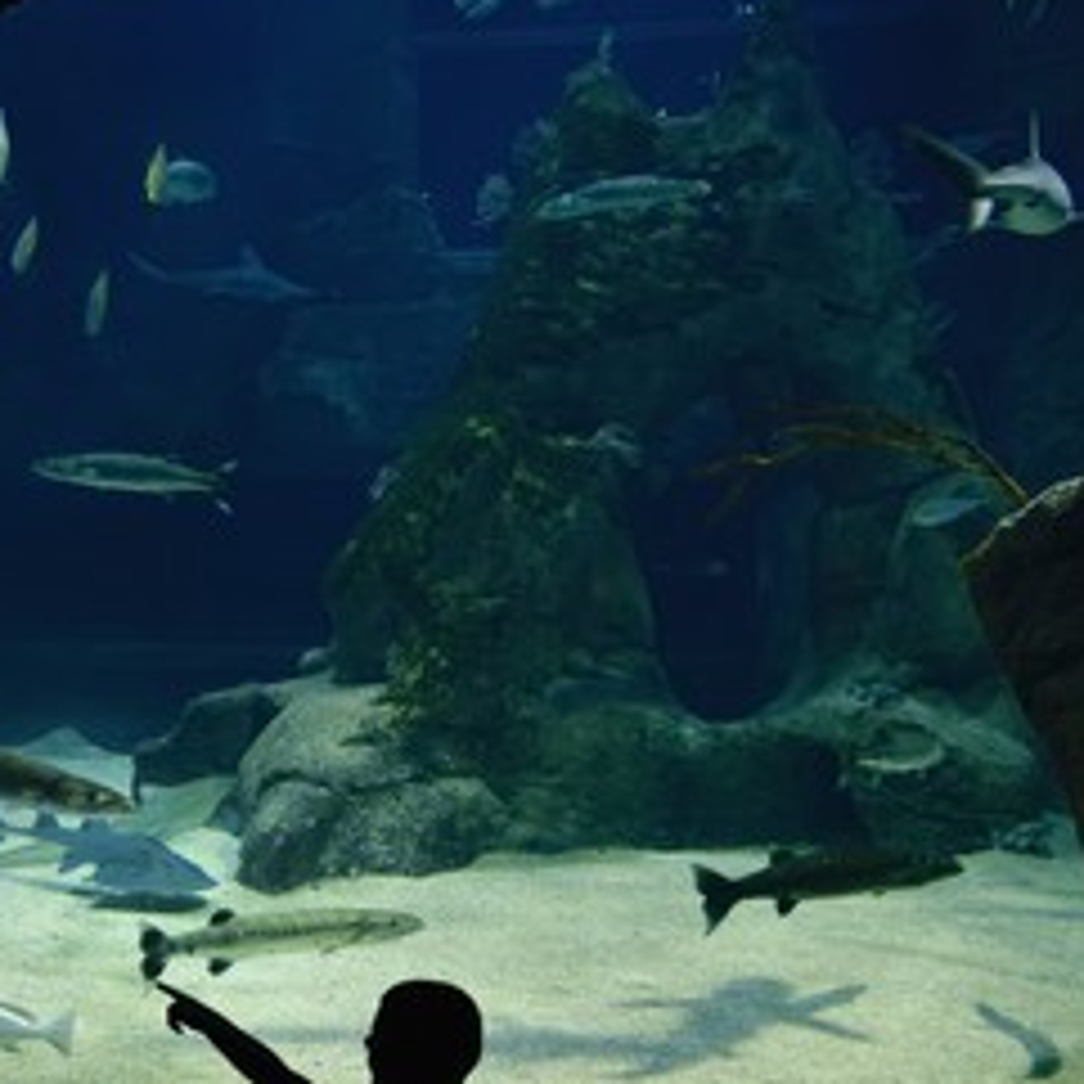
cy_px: 594
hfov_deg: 39.7
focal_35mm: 40
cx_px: 175
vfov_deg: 41.8
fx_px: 1417
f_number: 5.6
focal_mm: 27
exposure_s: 1/20
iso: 800
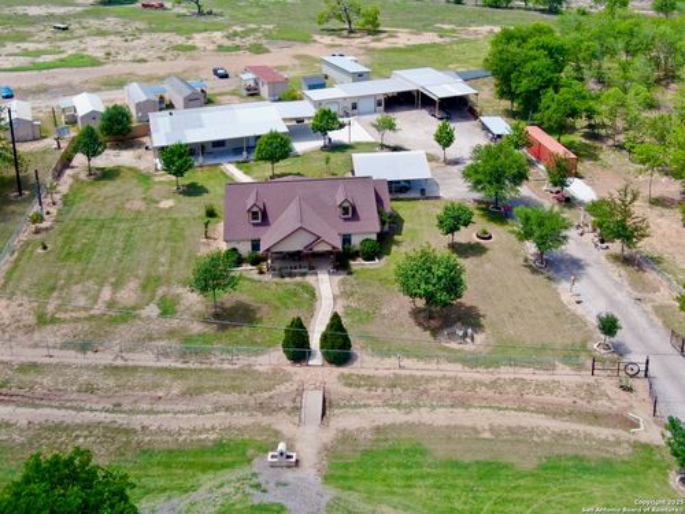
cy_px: 257
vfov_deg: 42.9
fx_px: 653
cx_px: 342
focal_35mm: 33
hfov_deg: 55.4
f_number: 3.2
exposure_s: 1/800
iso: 100
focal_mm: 5.69
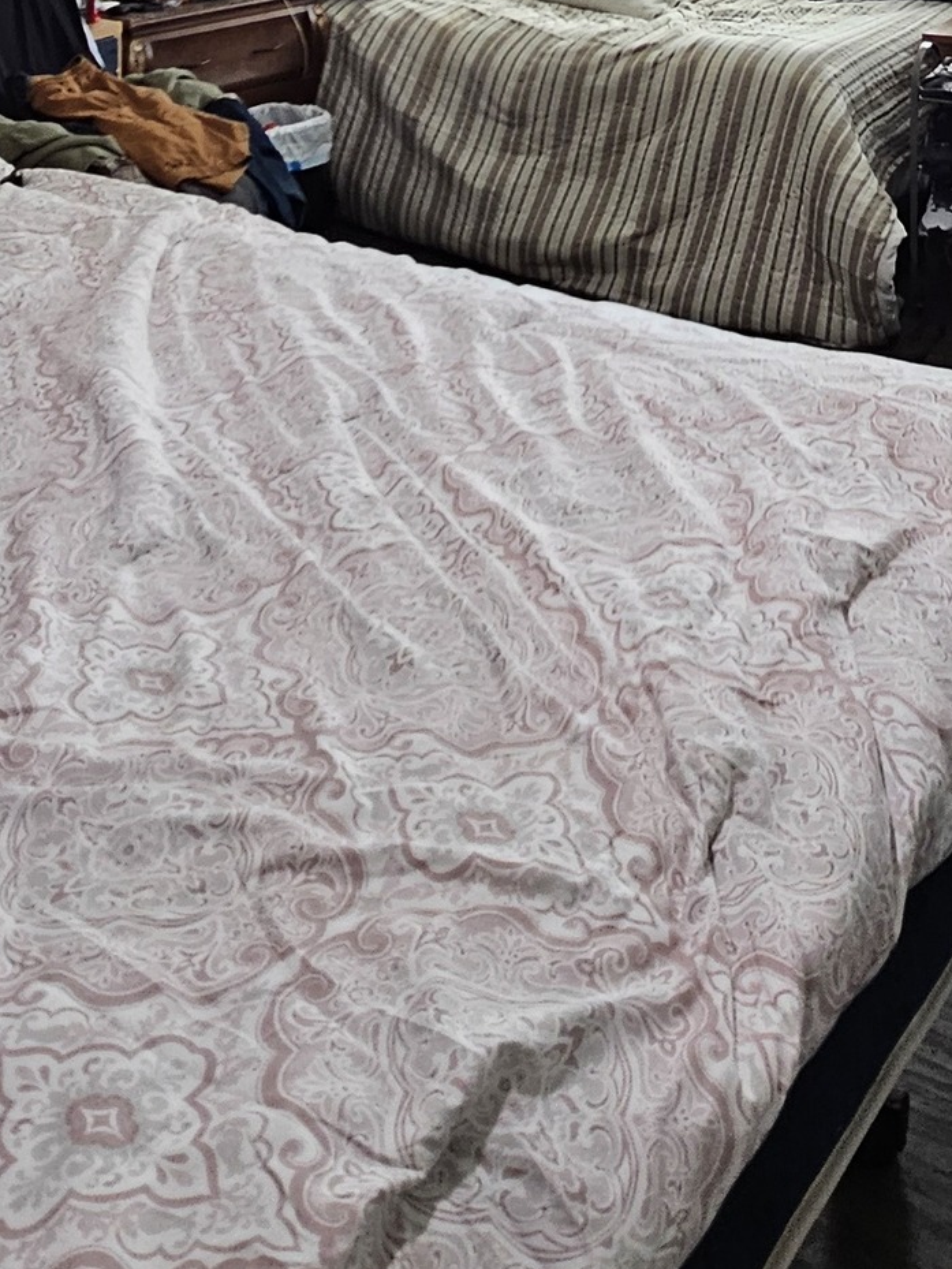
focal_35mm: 43
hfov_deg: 33.4
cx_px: 611
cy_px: -135
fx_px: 1576
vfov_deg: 36.8
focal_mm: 2.2
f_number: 2.2
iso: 200
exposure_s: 1/60
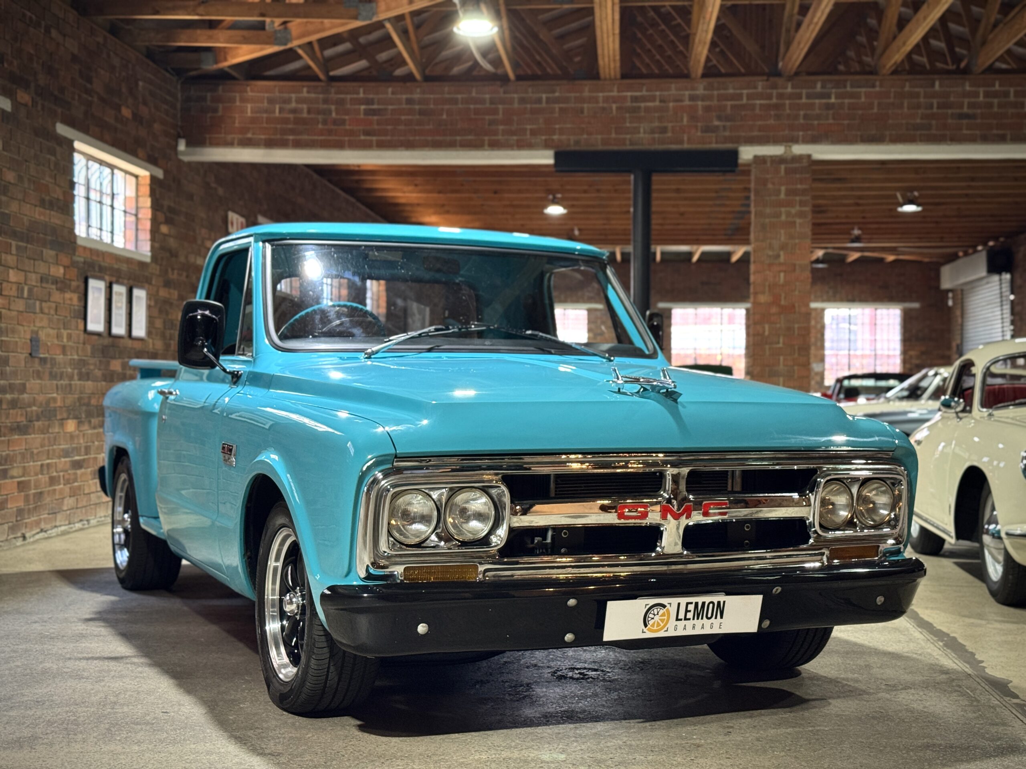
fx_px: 1423
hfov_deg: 39.7
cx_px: 513
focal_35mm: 48
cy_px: 384
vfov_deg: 30.3
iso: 250
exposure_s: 1/33
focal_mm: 6.76
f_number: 1.78
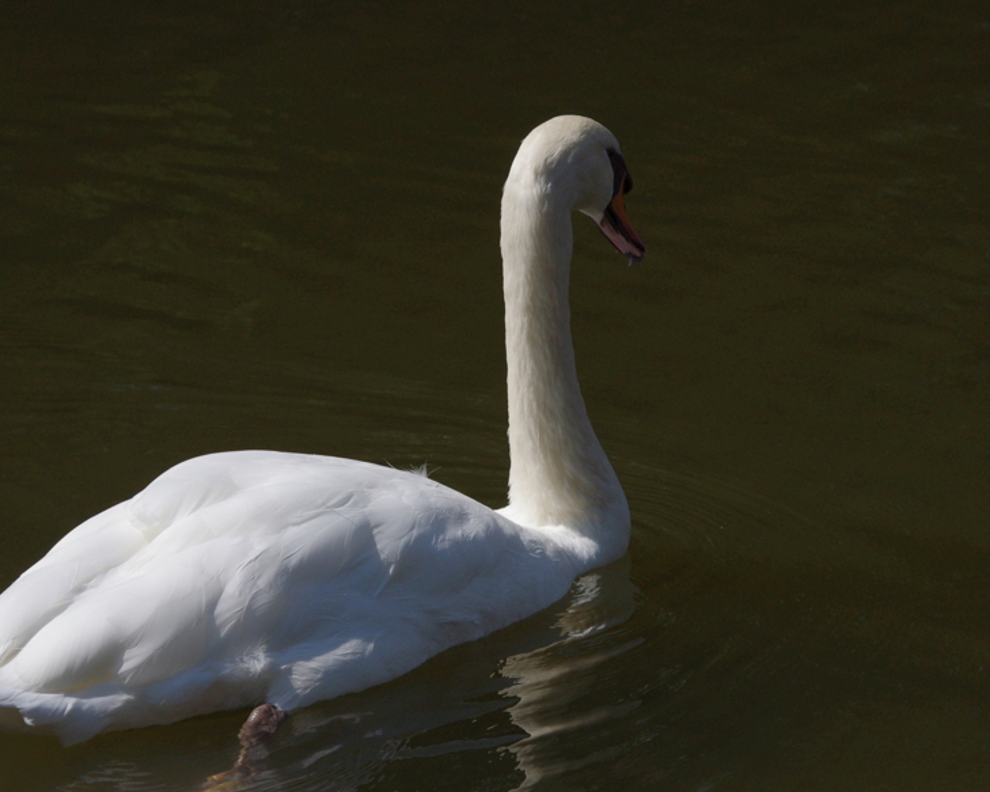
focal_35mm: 154
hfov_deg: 12.5
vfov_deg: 10.0
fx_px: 4512
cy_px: 389
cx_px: 505
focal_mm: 77.5
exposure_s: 1/2500
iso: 400
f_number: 6.3
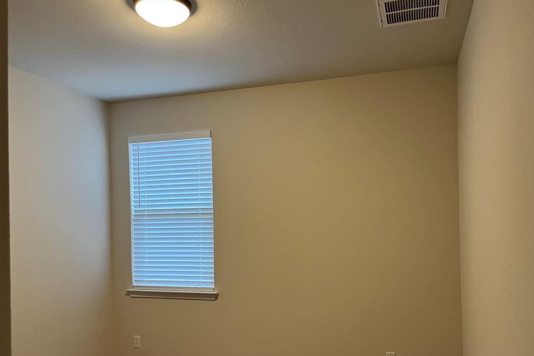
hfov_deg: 61.9
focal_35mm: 30
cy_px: 215
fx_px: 445
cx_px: 287
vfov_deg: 43.4
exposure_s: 1/60
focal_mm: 5.1
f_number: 1.6
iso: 320
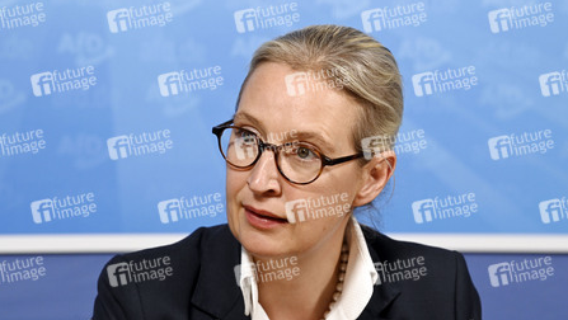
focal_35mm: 211
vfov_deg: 5.8
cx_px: 284
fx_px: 3180
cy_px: 177
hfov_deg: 10.2
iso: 3200
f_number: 7.1
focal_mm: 200
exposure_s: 1/500
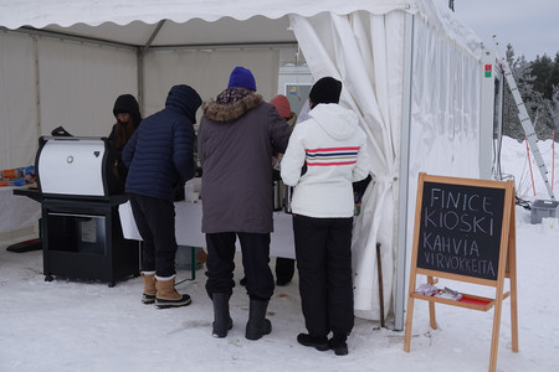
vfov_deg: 28.1
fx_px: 745
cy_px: 186
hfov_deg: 41.1
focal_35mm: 48
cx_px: 280
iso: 100
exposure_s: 1/400
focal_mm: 17.55
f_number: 3.2
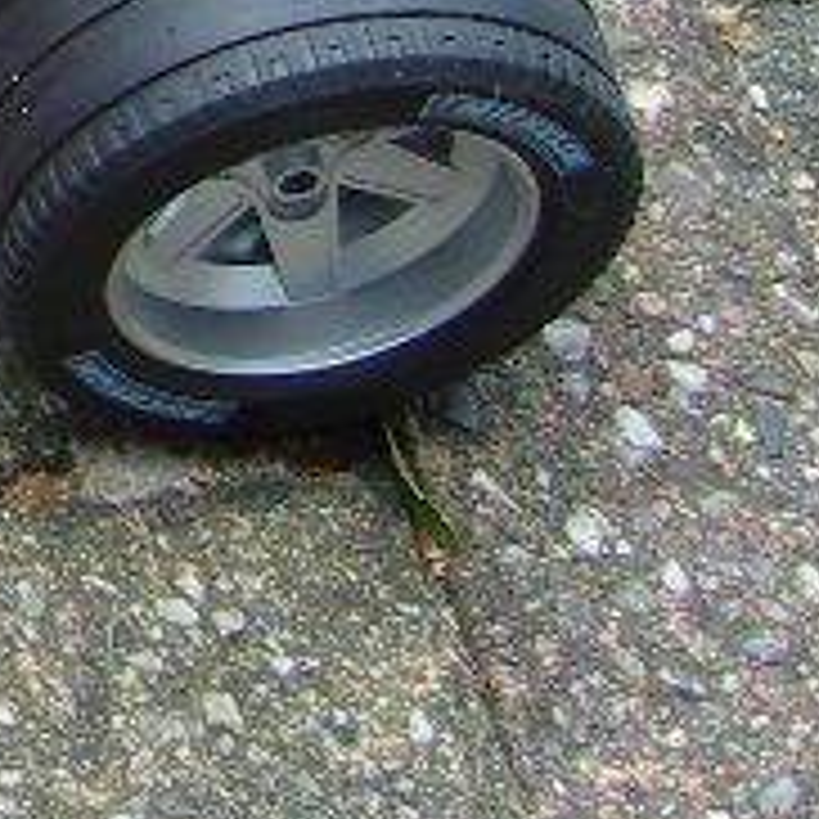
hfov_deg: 9.0
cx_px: -1368
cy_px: -837
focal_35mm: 169
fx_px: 4524
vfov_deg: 9.6
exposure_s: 1/250
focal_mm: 7.3
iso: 100
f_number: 2.8
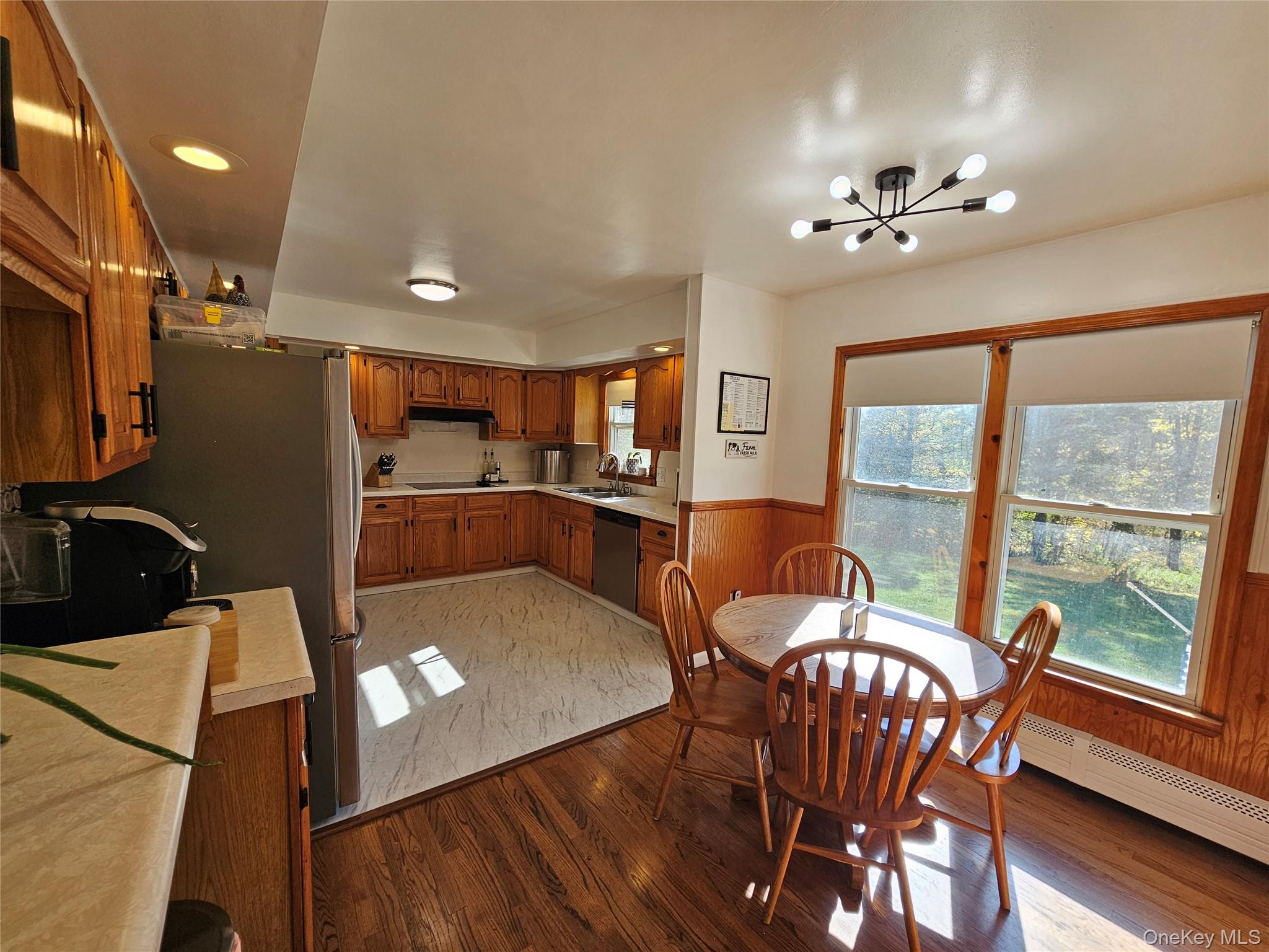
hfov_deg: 106.2
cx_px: 634
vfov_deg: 89.9
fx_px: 477
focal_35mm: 13
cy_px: 476
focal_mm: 2.2
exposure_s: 1/237
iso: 50
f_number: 2.2
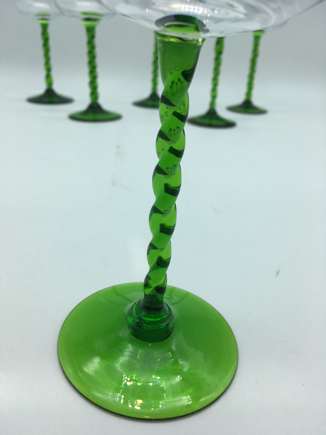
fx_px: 364
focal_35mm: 29
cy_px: 218
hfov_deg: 48.2
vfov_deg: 61.7
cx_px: 163
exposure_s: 1/318
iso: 25
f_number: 2.2
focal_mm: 4.15
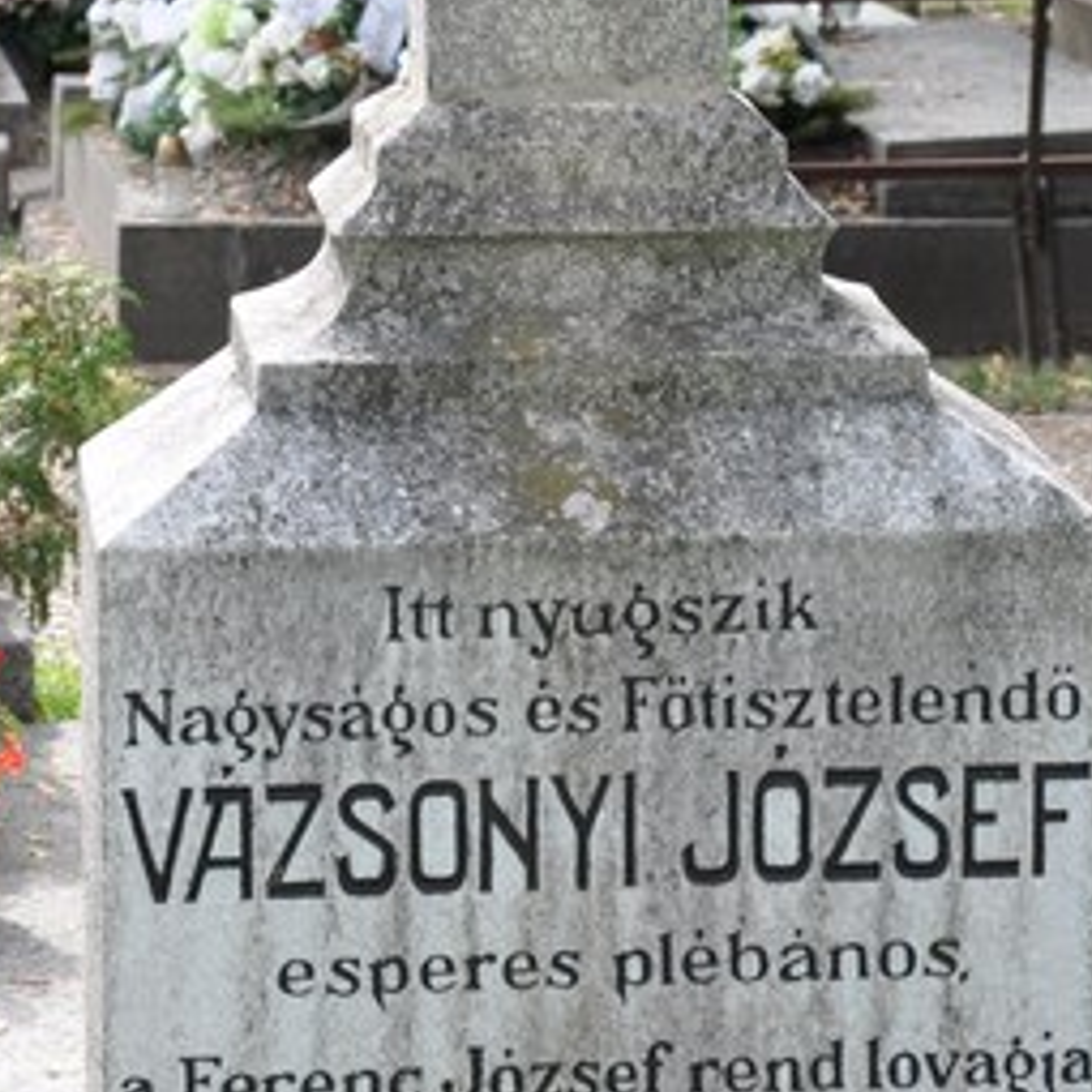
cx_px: 647
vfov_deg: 9.0
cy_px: 206
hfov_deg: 9.0
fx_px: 6924
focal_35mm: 194
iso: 400
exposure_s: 1/200
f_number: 8
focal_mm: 38
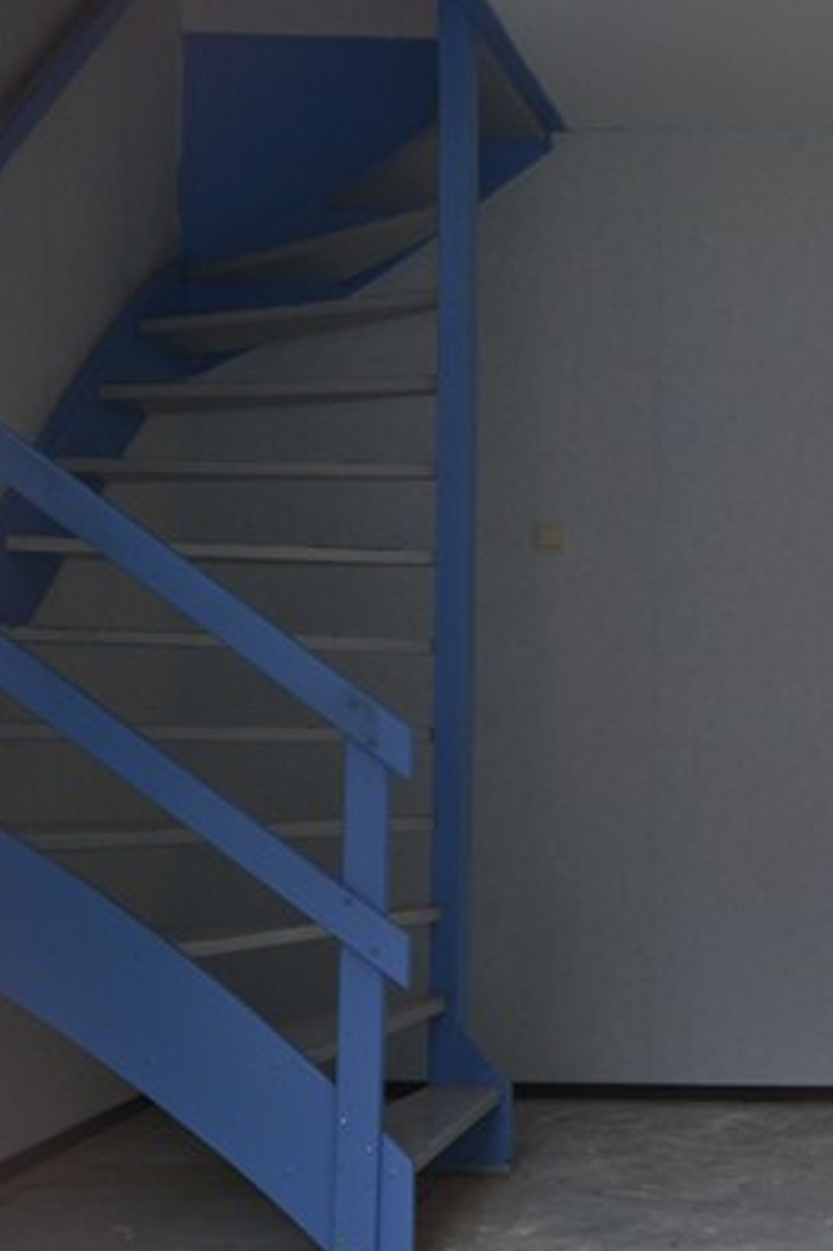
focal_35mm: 73
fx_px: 2536
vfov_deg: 27.7
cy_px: 627
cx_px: 903
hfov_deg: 18.0
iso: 400
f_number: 4.2
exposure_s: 1/80
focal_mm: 32
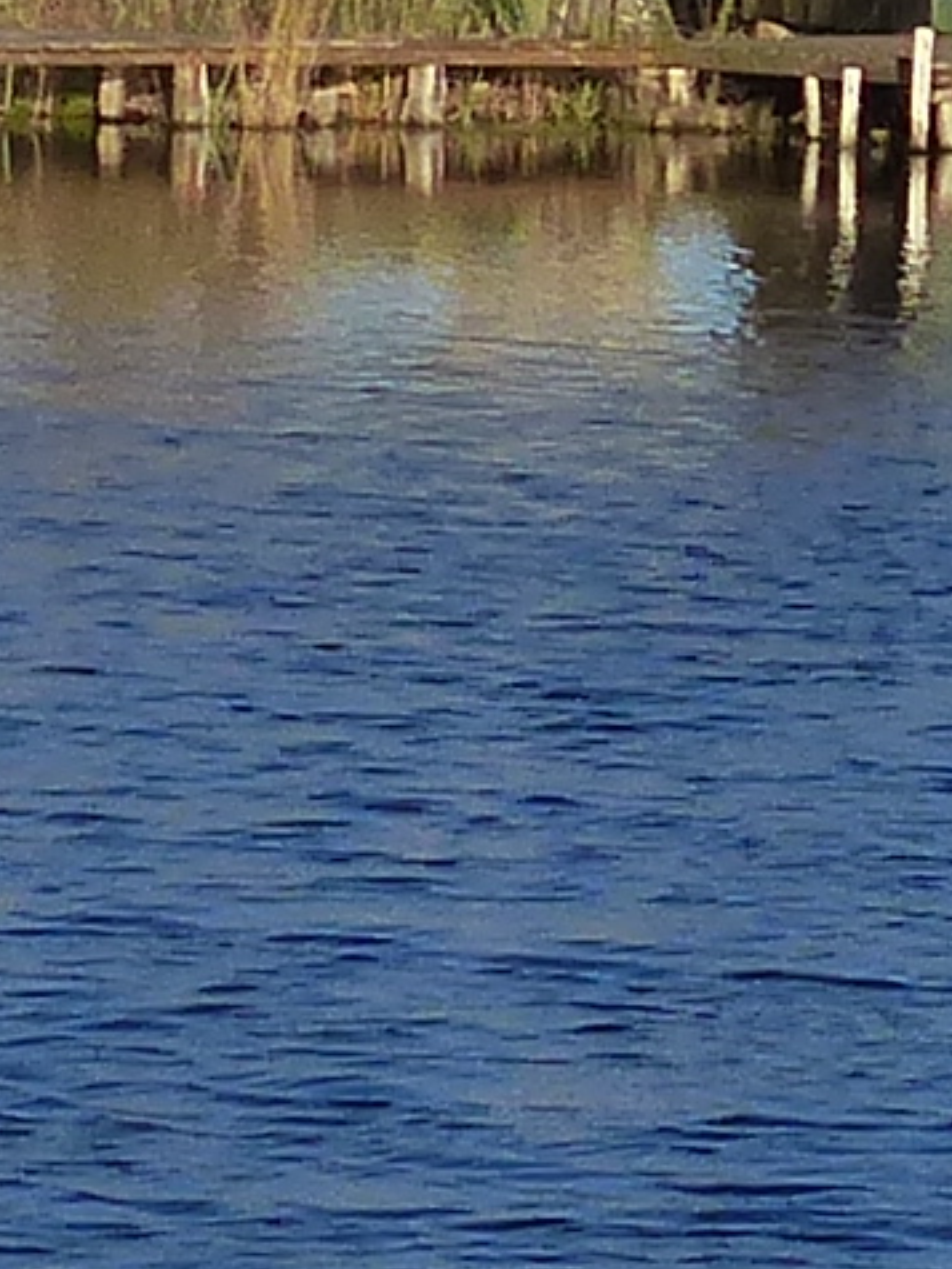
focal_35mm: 294
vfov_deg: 6.7
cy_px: -296
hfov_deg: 5.0
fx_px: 10781
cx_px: 1427
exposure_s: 1/1000
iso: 160
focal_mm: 6.3
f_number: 4
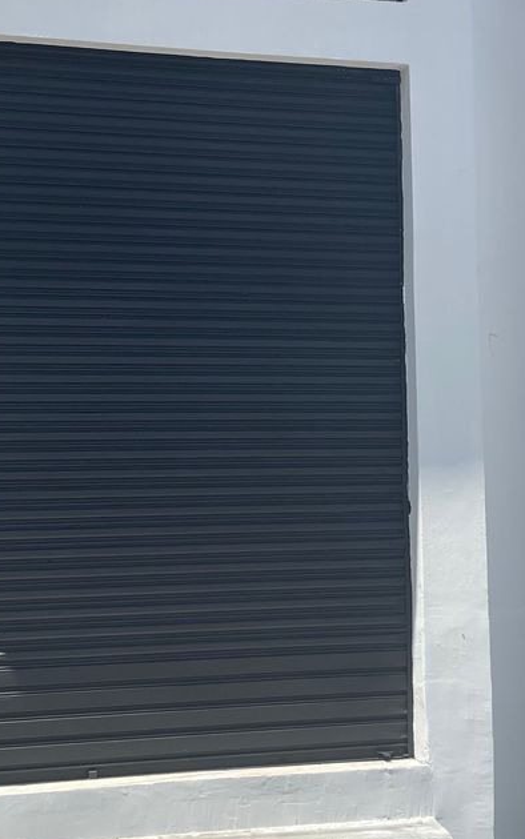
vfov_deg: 32.1
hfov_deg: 20.6
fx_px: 1442
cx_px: 341
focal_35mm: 63
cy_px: 261
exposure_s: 1/2506
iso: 32
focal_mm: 4.2
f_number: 1.6
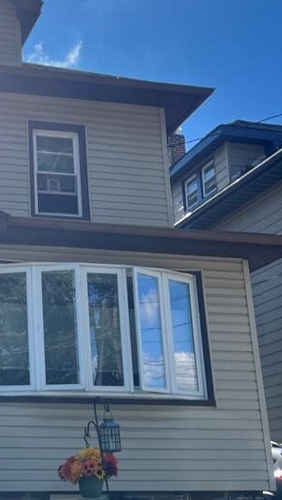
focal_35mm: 55
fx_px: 730
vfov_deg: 37.6
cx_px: -56
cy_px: 314
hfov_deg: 20.5
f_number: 1.5
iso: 50
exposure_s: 1/3968
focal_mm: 5.7
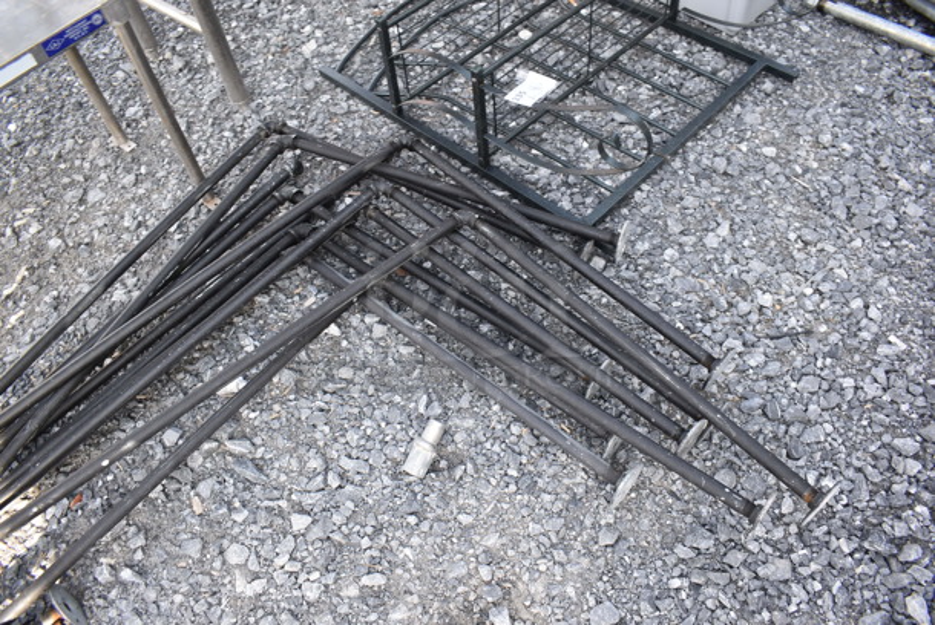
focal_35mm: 27
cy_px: 312
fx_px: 702
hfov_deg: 67.3
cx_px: 468
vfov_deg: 48.0
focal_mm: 18
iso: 200
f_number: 5.6
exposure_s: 1/125
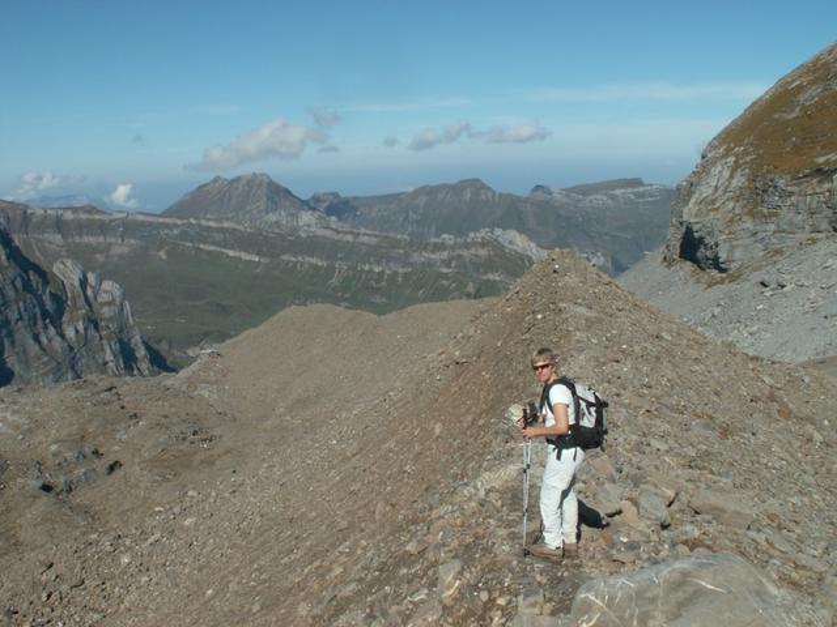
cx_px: 418
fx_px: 846
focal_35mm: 35
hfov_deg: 52.6
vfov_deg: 40.7
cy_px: 314
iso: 50
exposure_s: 1/250
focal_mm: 5.86
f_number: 8
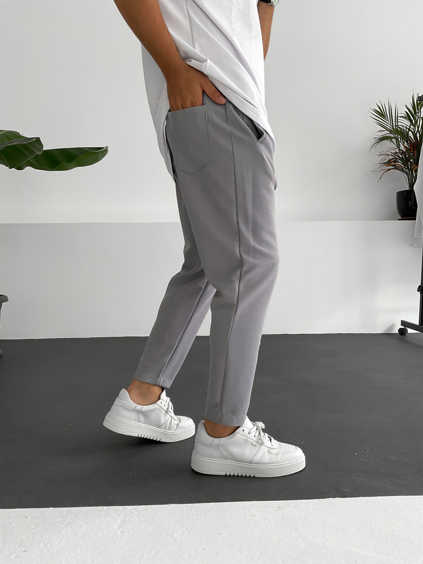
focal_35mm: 29
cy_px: 282
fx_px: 472
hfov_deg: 48.2
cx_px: 212
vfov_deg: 61.7
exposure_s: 1/120
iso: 50
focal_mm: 3
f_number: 1.8
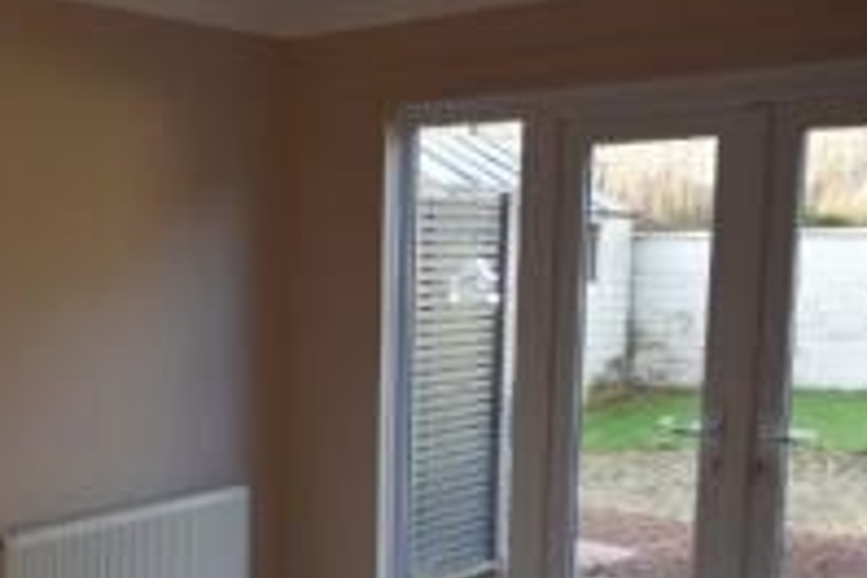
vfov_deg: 24.6
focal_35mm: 54
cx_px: 13
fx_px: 1305
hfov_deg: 33.8
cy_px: 444
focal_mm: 15
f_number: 5
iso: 400
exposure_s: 1/100
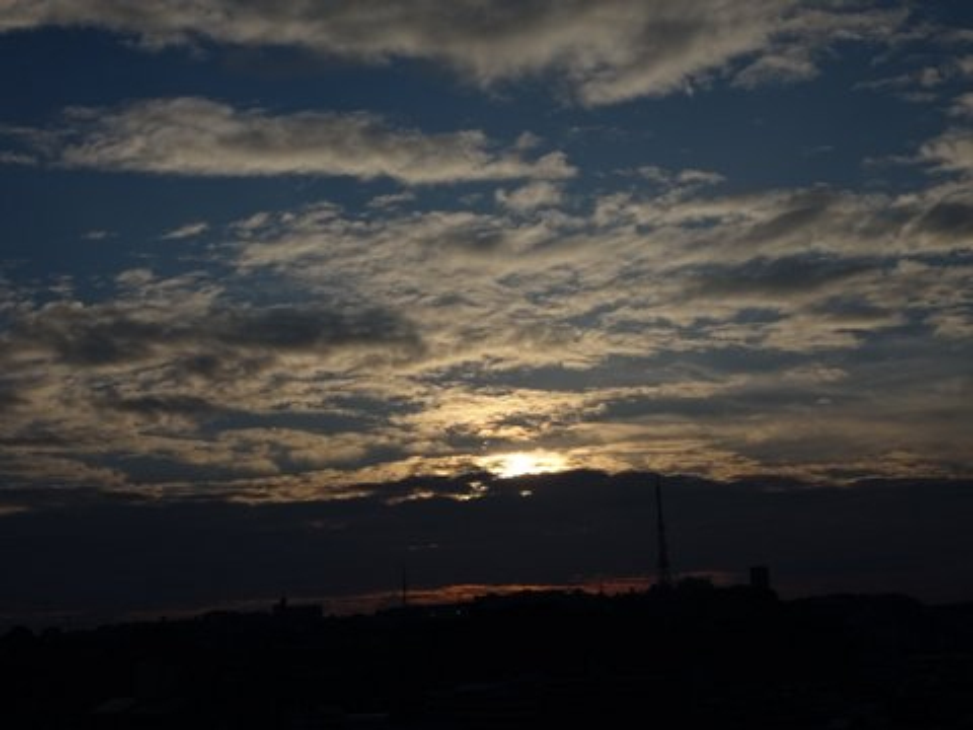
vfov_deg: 24.4
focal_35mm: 60
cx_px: 486
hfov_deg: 32.2
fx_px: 1687
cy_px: 365
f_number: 5.6
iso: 80
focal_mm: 10.23
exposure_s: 1/2000
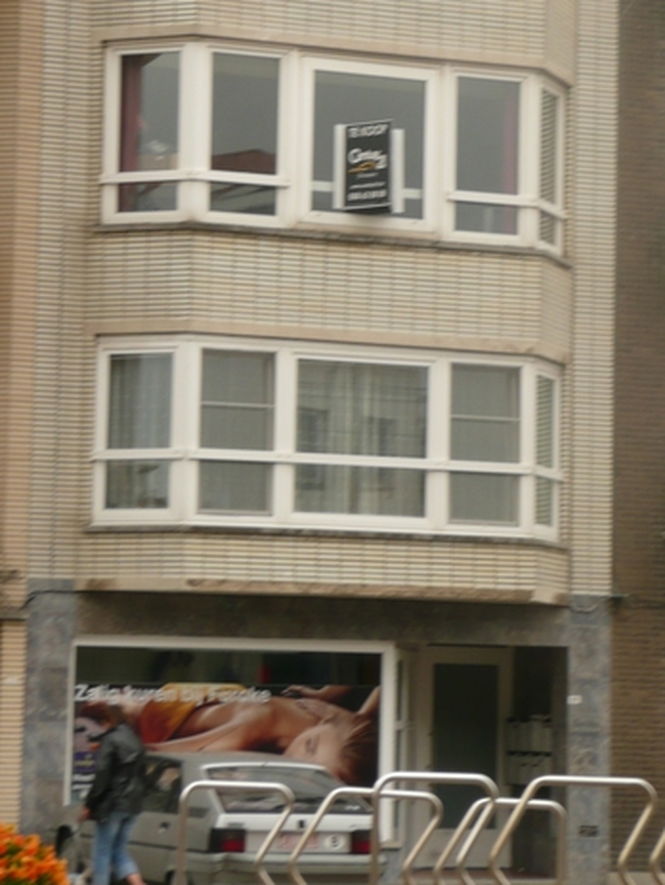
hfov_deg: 10.2
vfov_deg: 13.6
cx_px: 382
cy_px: 327
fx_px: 3709
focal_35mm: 145
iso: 100
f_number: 4.7
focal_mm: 18.4
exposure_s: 1/200
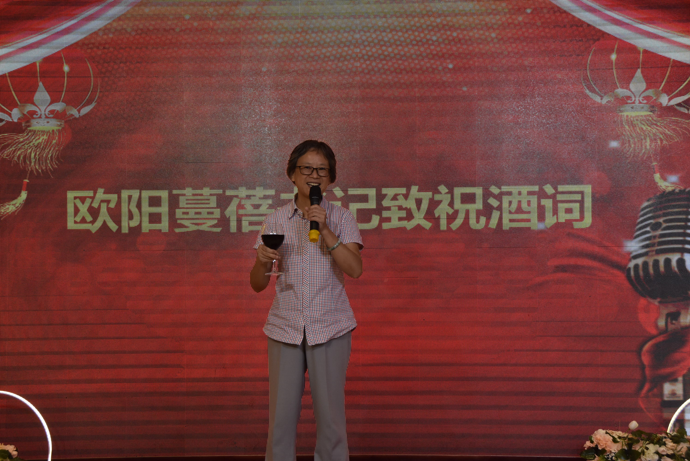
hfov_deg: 28.1
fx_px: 1381
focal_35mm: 72
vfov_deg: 19.0
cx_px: 345
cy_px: 230
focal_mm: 48
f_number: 6.7
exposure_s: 1/180
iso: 800
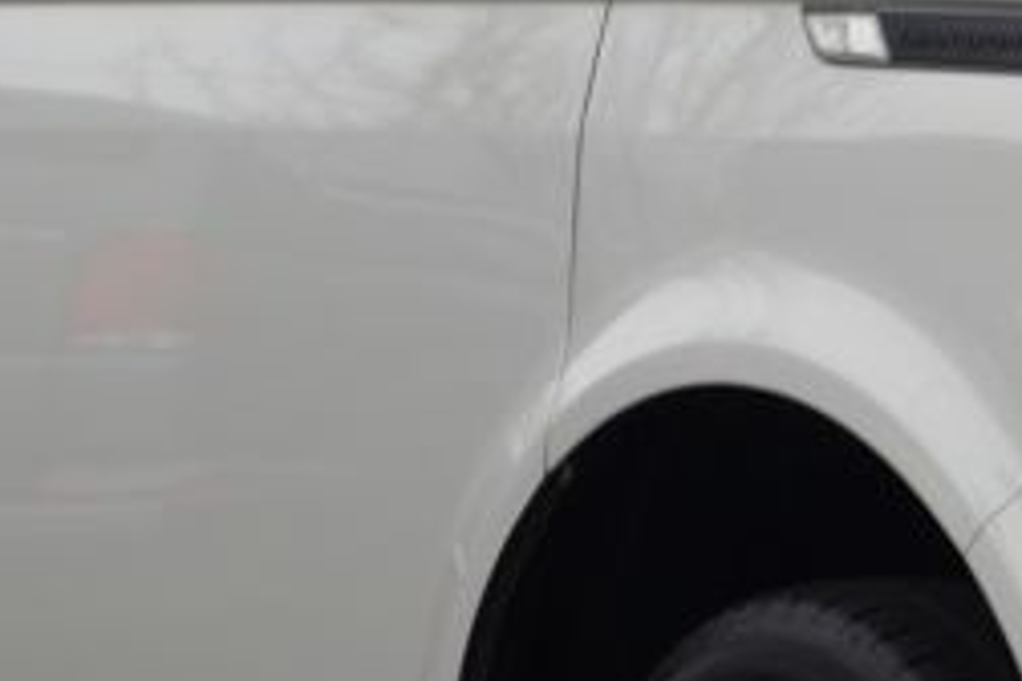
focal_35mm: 371
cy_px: 8
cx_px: 1006
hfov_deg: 5.5
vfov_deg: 3.7
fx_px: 10536
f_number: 5.6
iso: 100
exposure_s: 1/60
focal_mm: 39
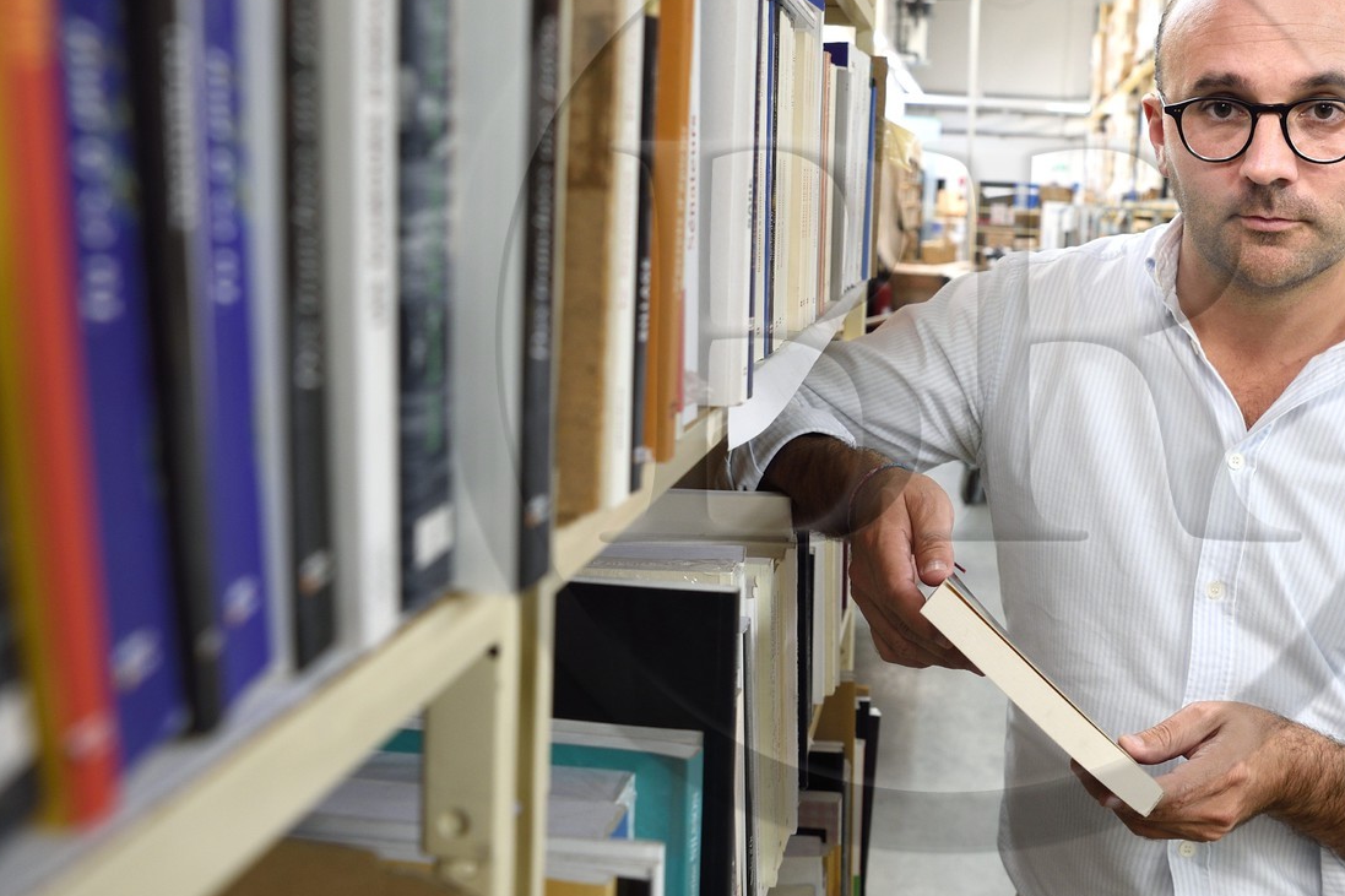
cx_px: 947
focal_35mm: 35
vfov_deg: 37.6
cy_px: 342
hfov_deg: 52.9
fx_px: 1307
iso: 800
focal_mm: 24
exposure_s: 1/30
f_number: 5
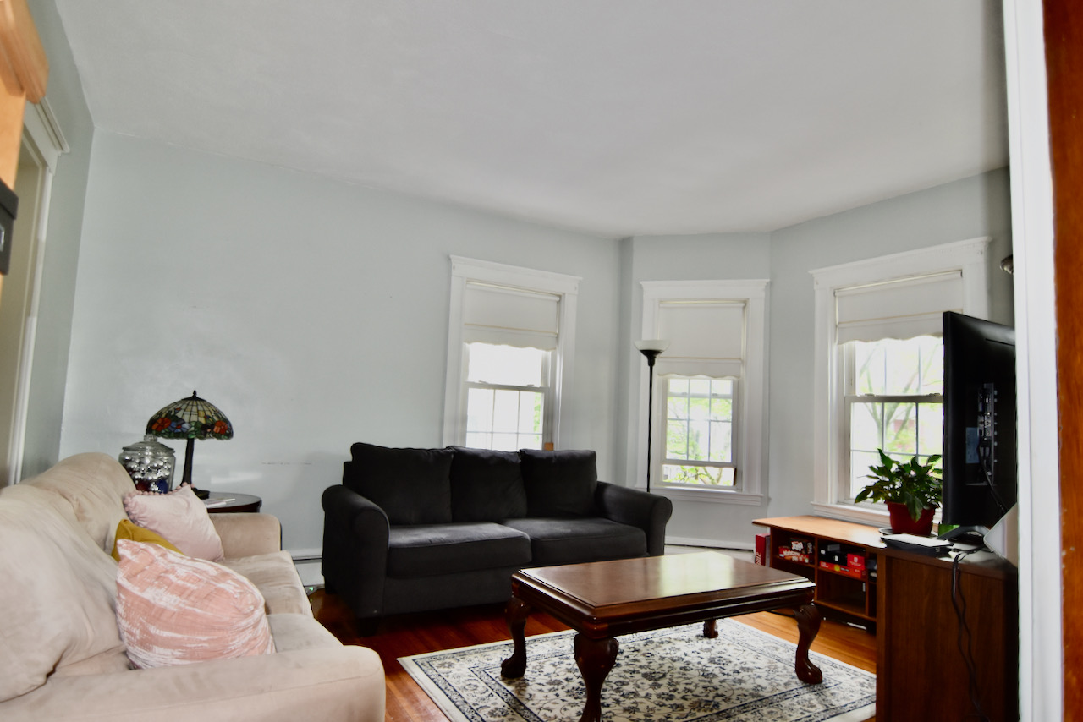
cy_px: 361
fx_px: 587
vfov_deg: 63.2
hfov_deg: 85.4
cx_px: 542
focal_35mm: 20
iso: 640
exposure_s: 1/60
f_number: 2.8
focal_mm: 13
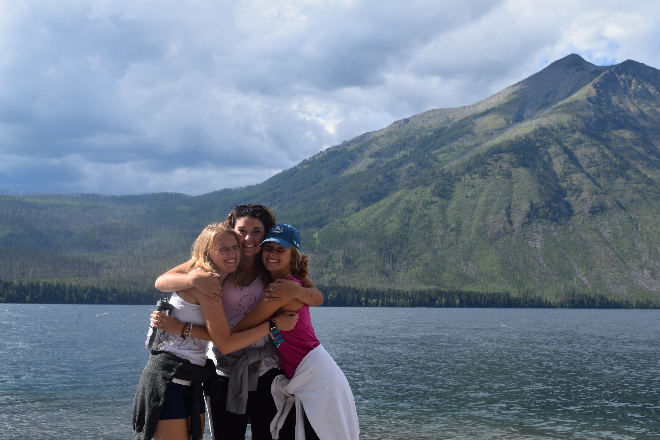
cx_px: 330
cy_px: 220
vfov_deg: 28.9
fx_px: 852
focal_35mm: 46
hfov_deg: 42.3
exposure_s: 1/400
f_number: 10
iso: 200
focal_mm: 31
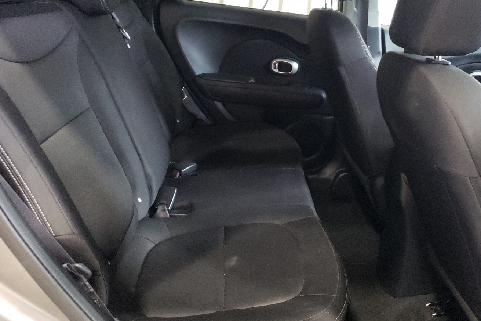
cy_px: 126
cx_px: 252
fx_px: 441
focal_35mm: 33
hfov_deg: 57.2
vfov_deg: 39.8
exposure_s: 1/24
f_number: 1.5
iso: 491
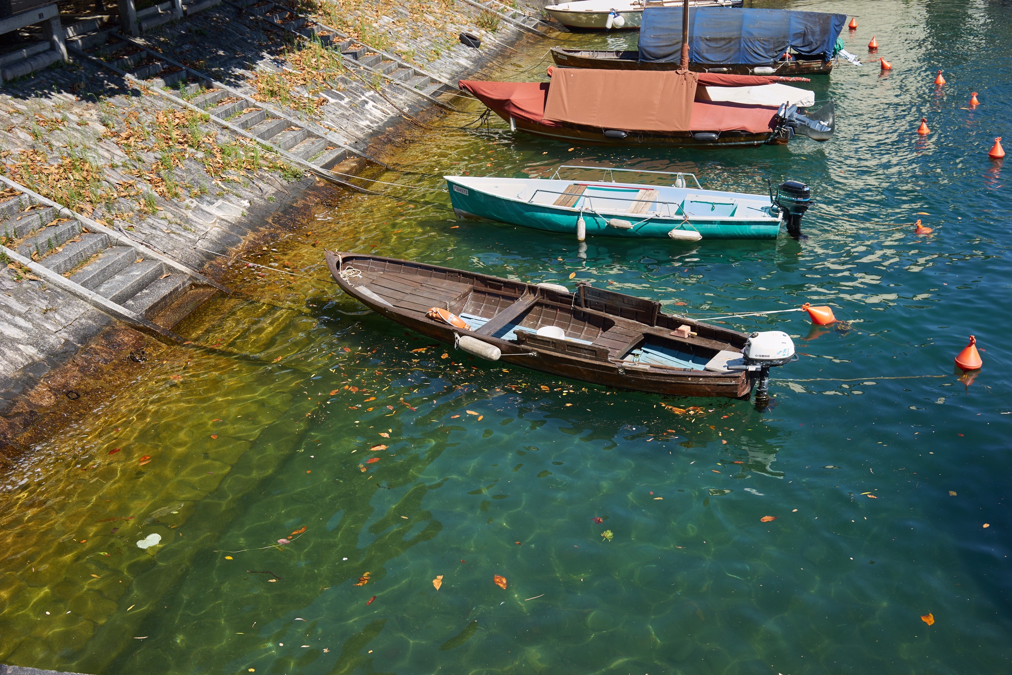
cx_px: 506
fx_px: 984
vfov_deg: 37.9
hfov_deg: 54.4
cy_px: 338
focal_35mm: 35
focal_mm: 35
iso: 50
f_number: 7.1
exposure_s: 1/80
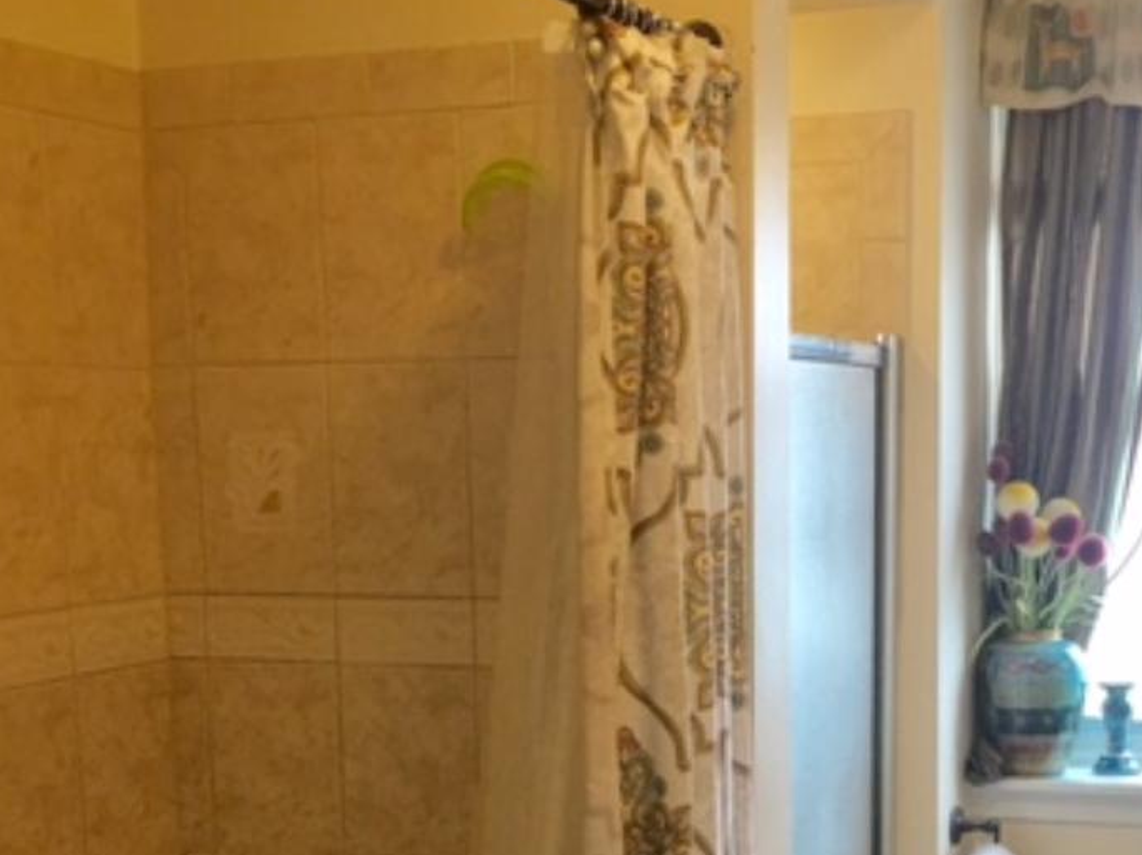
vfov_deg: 23.4
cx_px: 732
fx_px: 2011
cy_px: 753
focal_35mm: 61
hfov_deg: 31.5
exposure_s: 1/30
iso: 32
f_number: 2.2
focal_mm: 4.15
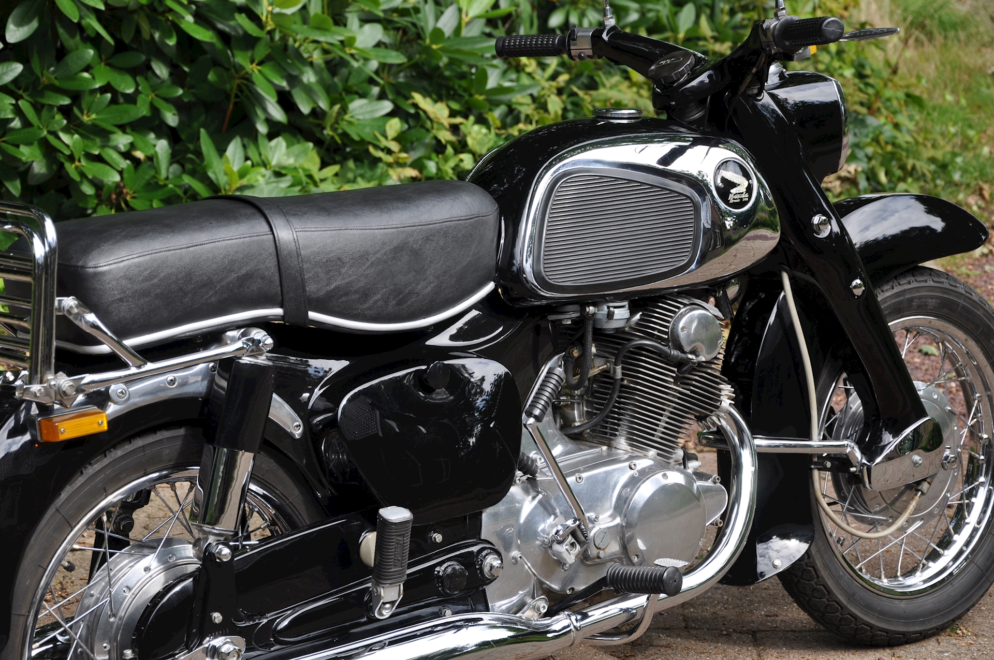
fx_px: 2895
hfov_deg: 19.5
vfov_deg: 13.0
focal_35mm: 105
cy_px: 330
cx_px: 497
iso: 200
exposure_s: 1/200
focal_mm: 70
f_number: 7.1
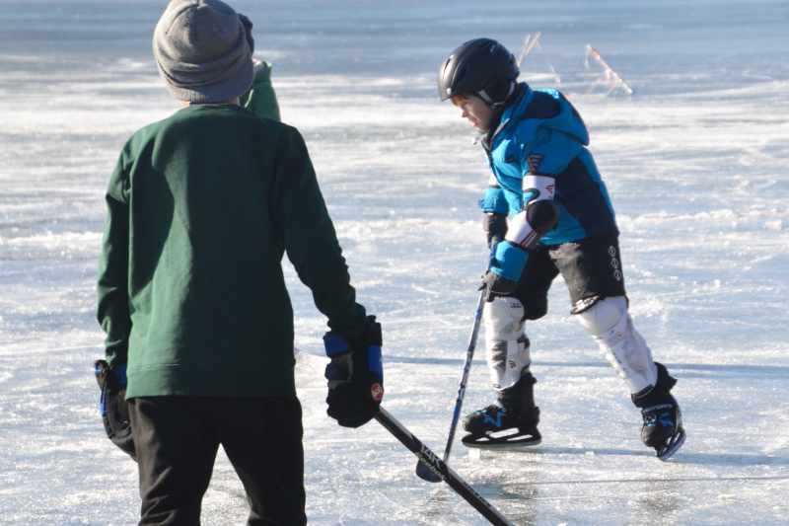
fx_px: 2301
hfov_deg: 19.5
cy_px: 263
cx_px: 394
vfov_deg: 13.0
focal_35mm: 105
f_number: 5.3
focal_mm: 70
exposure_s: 1/1250
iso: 400
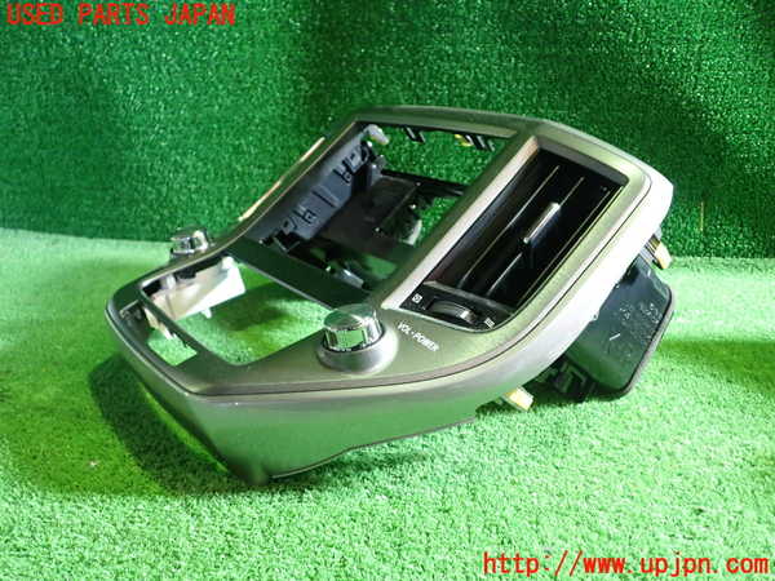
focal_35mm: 30
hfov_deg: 60.0
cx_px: 388
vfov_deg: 46.8
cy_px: 290
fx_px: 672
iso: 500
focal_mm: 5.4
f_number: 2.3
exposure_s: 1/30
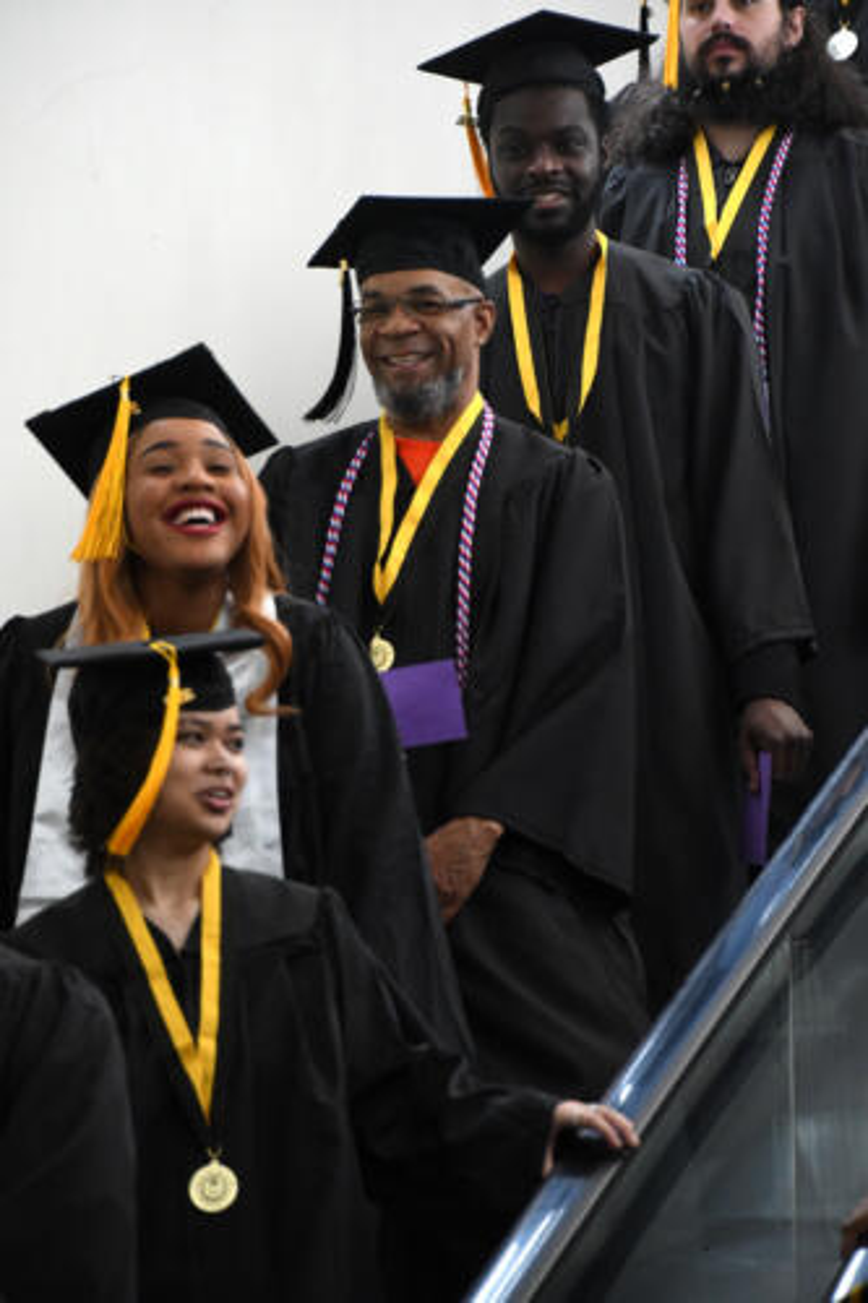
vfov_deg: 9.5
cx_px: 434
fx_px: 7871
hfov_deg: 6.3
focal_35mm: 218
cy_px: 652
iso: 2500
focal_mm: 145
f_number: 6
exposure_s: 1/160
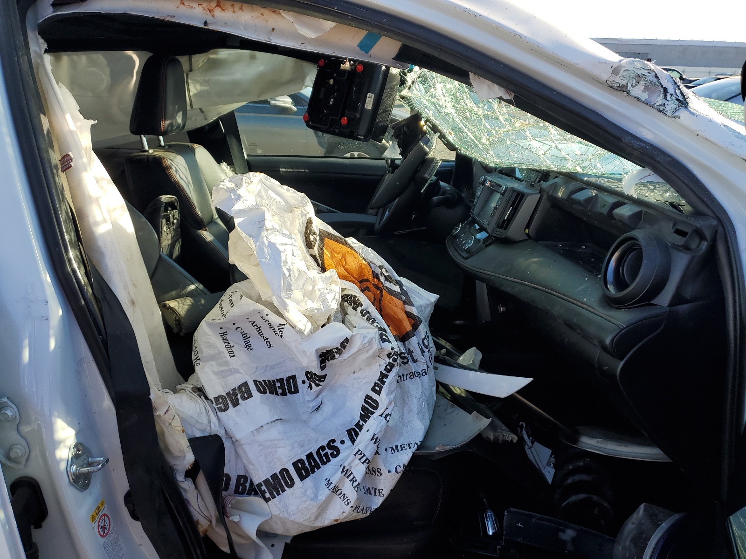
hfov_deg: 67.3
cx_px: 373
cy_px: 280
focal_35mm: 26
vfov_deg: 53.1
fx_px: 560
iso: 50
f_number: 1.5
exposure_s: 1/1000
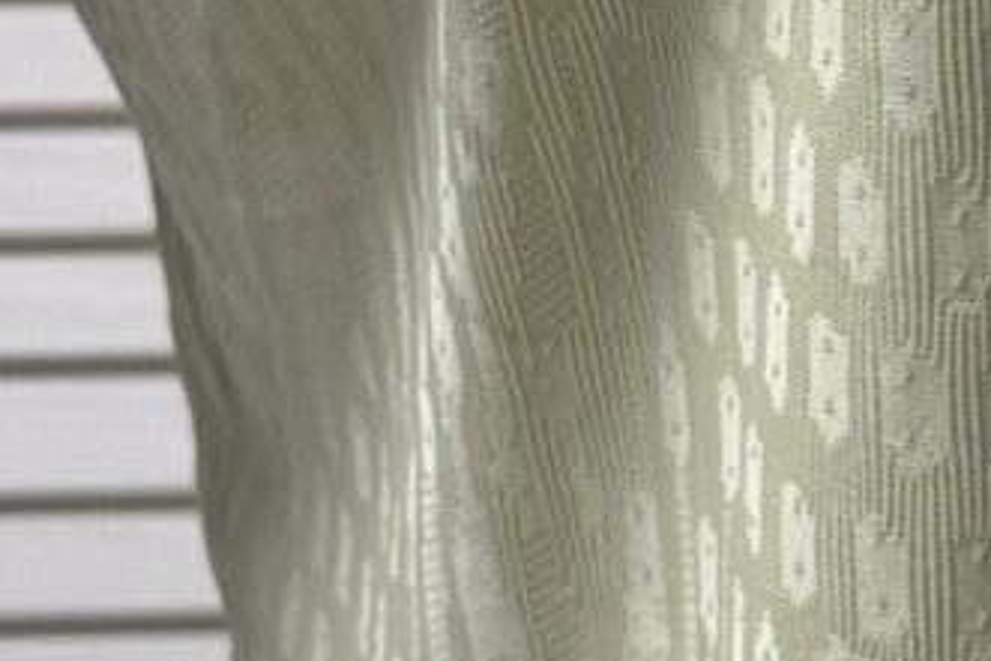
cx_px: 1341
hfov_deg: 10.4
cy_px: -203
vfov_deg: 7.1
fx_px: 5315
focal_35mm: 193
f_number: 1.78
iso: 200
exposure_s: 1/71
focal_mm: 6.76
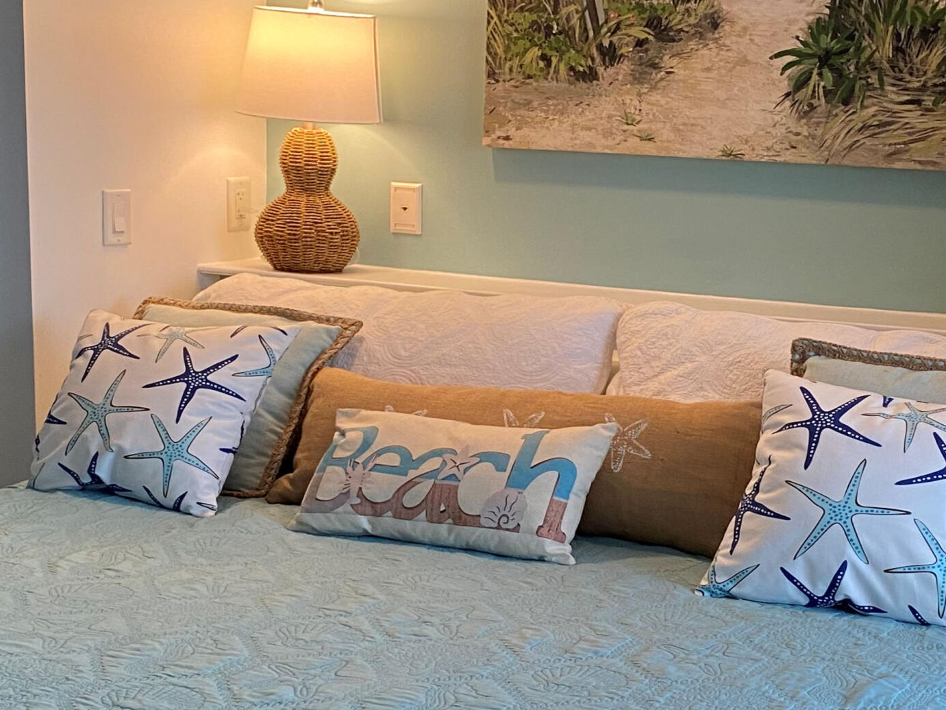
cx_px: 593
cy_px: 394
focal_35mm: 139
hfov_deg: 14.2
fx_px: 3799
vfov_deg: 10.7
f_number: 2.2
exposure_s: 1/2222
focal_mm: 7.5
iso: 20
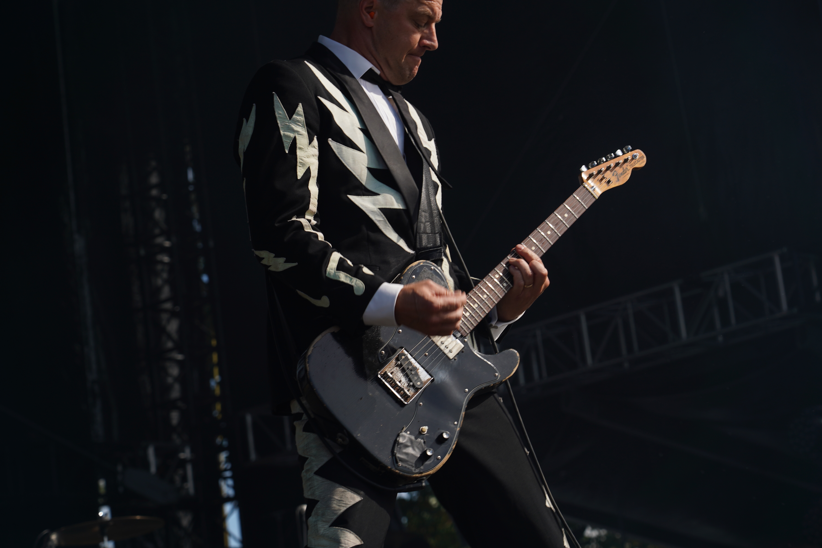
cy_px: 274
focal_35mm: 105
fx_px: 2397
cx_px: 411
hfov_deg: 19.5
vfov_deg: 13.0
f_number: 7.1
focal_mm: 105
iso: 100
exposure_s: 1/400
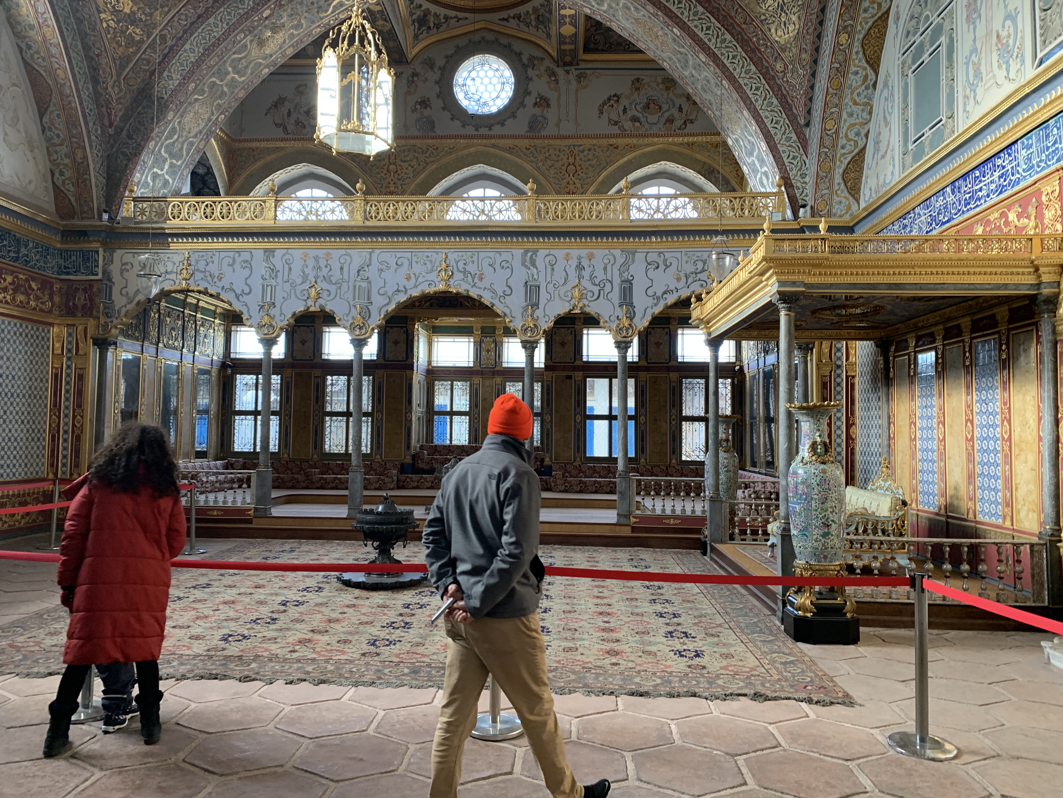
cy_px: 399
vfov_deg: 53.1
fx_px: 798
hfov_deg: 67.3
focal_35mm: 26
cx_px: 532
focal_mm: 4.25
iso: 125
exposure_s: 1/60
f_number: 1.8
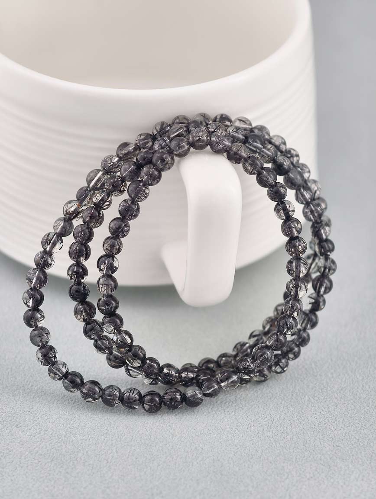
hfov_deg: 17.4
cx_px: 188
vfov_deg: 23.0
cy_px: 250
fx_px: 1228
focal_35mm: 85
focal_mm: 22.48
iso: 125
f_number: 2.67
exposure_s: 1/160
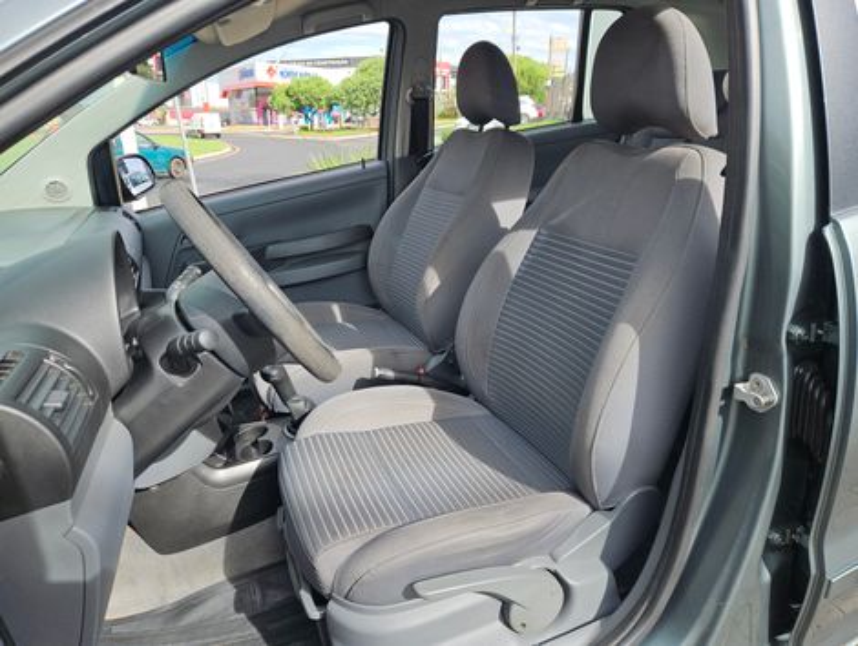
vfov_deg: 59.0
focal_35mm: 23
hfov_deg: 73.8
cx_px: 429
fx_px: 571
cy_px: 323
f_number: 1.8
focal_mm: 5.4
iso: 25
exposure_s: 1/571
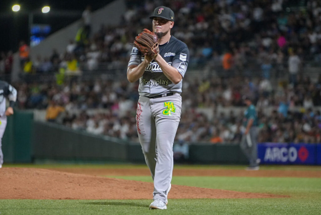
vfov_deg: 6.9
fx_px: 1785
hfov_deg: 10.3
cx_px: 160
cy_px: 108
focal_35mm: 200
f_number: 2.8
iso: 5000
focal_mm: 200
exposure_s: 1/2000
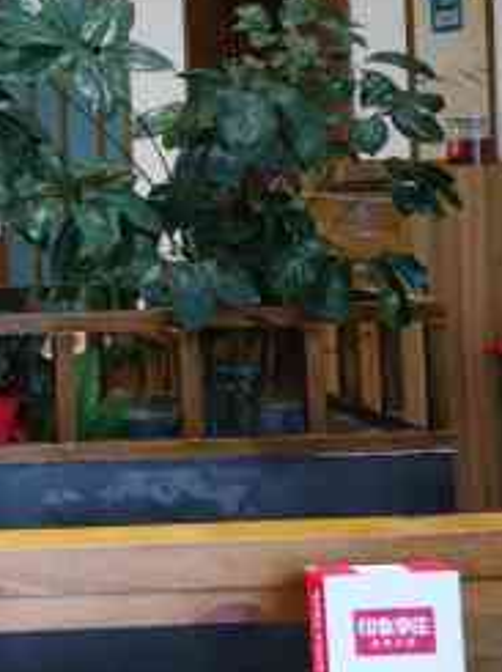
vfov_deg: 18.8
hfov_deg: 13.1
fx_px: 1997
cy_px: 75
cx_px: -359
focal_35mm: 103
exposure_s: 1/100
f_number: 1.8
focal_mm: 5.58
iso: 200
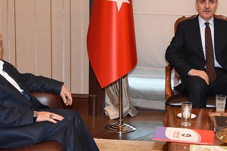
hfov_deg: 24.2
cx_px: 124
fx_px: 529
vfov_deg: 16.2
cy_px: 57
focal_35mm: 84
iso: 3200
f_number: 10
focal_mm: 46
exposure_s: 1/60
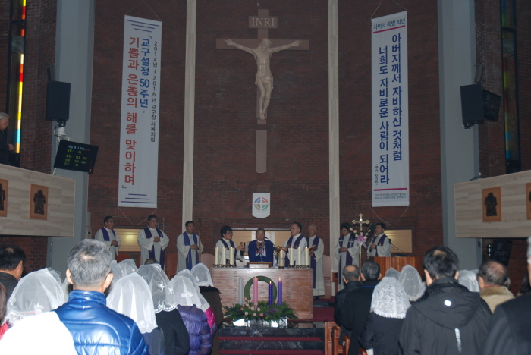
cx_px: 266
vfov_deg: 30.9
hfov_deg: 44.9
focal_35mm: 44
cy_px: 178
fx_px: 642
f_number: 4.5
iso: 200
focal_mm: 29
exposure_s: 1/60
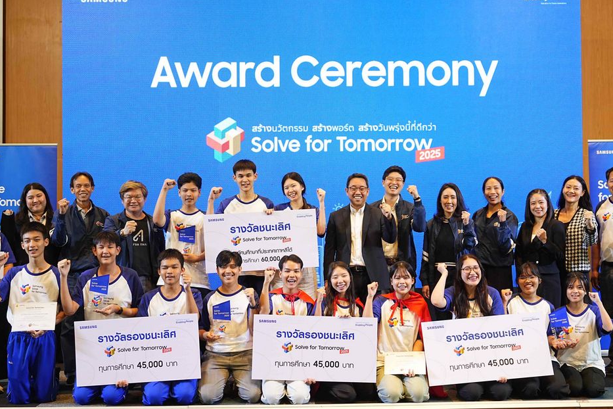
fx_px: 766
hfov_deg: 43.6
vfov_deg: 29.9
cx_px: 313
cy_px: 209
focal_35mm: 45
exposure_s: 1/80
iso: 640
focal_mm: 35
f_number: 2.8
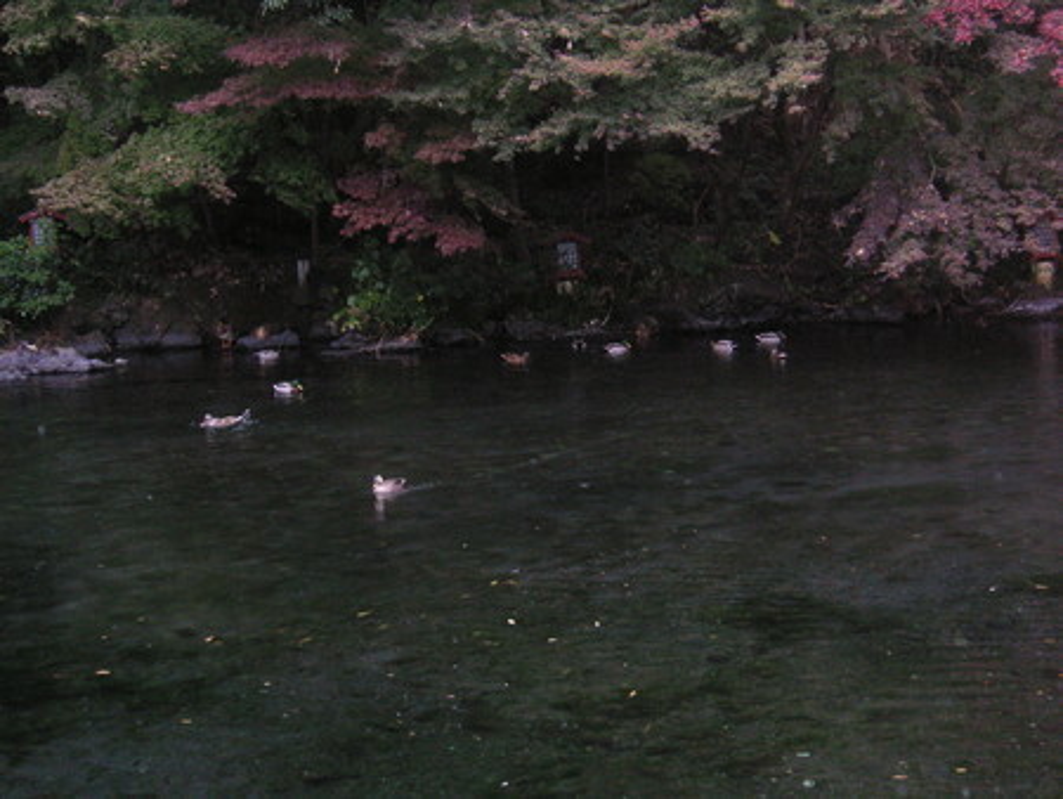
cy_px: 400
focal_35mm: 66
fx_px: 2028
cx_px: 532
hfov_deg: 29.4
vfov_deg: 22.3
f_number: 4
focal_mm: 11
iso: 160
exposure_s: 1/60
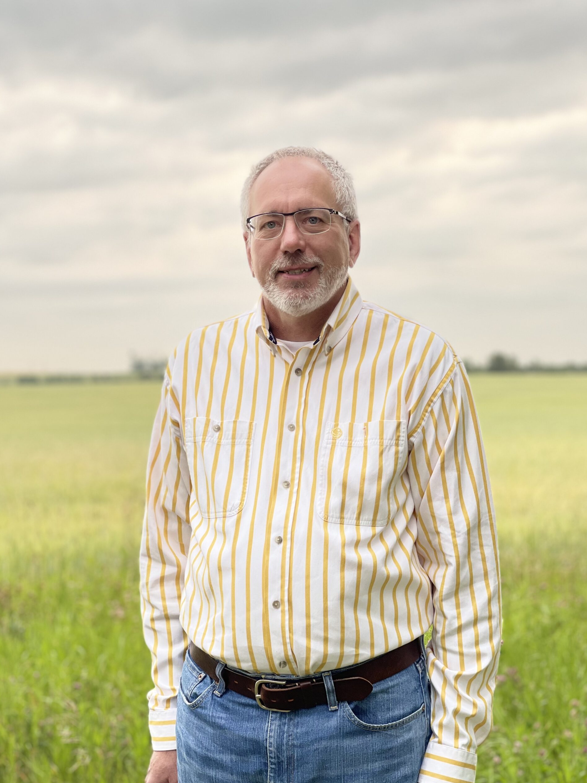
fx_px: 1470
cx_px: 293
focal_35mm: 65
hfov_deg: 22.6
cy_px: 394
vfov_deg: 29.8
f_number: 2.2
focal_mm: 7.5
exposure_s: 1/121
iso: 40
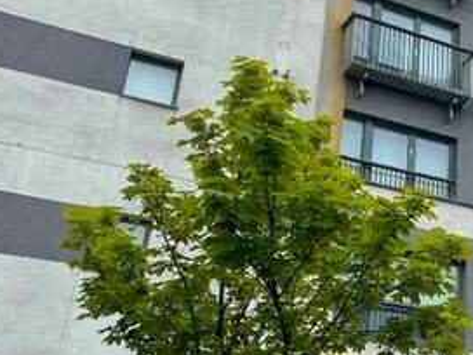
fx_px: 916
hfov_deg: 25.9
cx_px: 570
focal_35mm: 67
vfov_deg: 21.9
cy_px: 123
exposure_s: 1/947
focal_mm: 4.2
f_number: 1.6
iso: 32
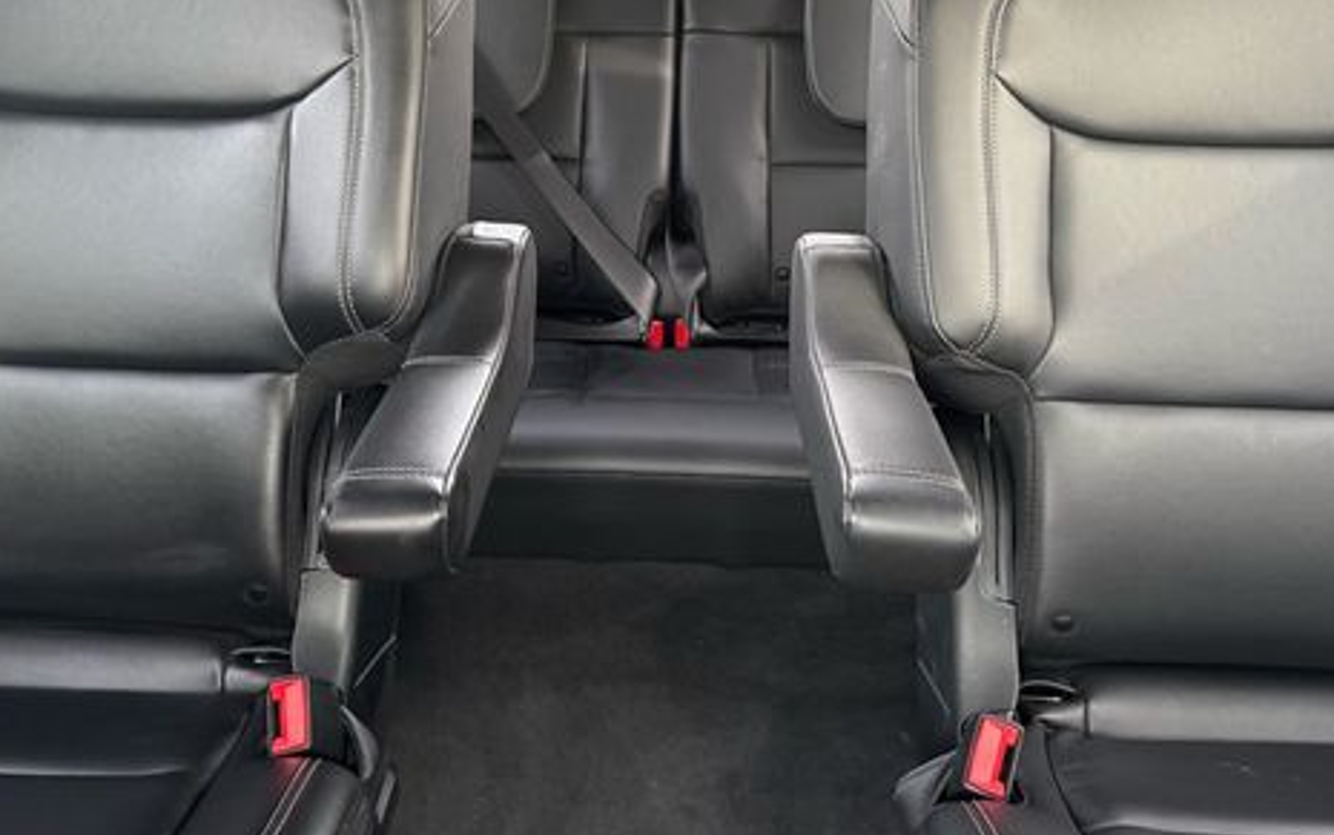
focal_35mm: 35
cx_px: 611
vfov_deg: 35.5
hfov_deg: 55.2
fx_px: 1273
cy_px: 204
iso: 500
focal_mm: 6.76
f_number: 1.78
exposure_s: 1/60
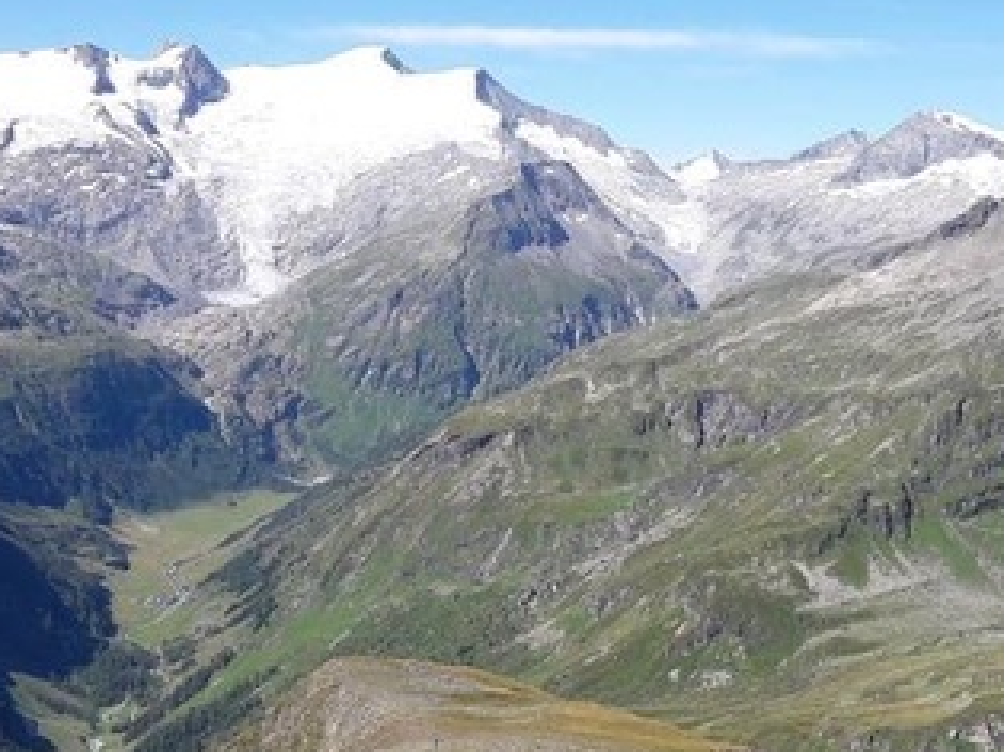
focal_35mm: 65
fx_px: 1884
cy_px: 560
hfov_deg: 29.8
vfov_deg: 22.4
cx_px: 467
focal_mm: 3.7
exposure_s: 1/1429
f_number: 1.9
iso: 40
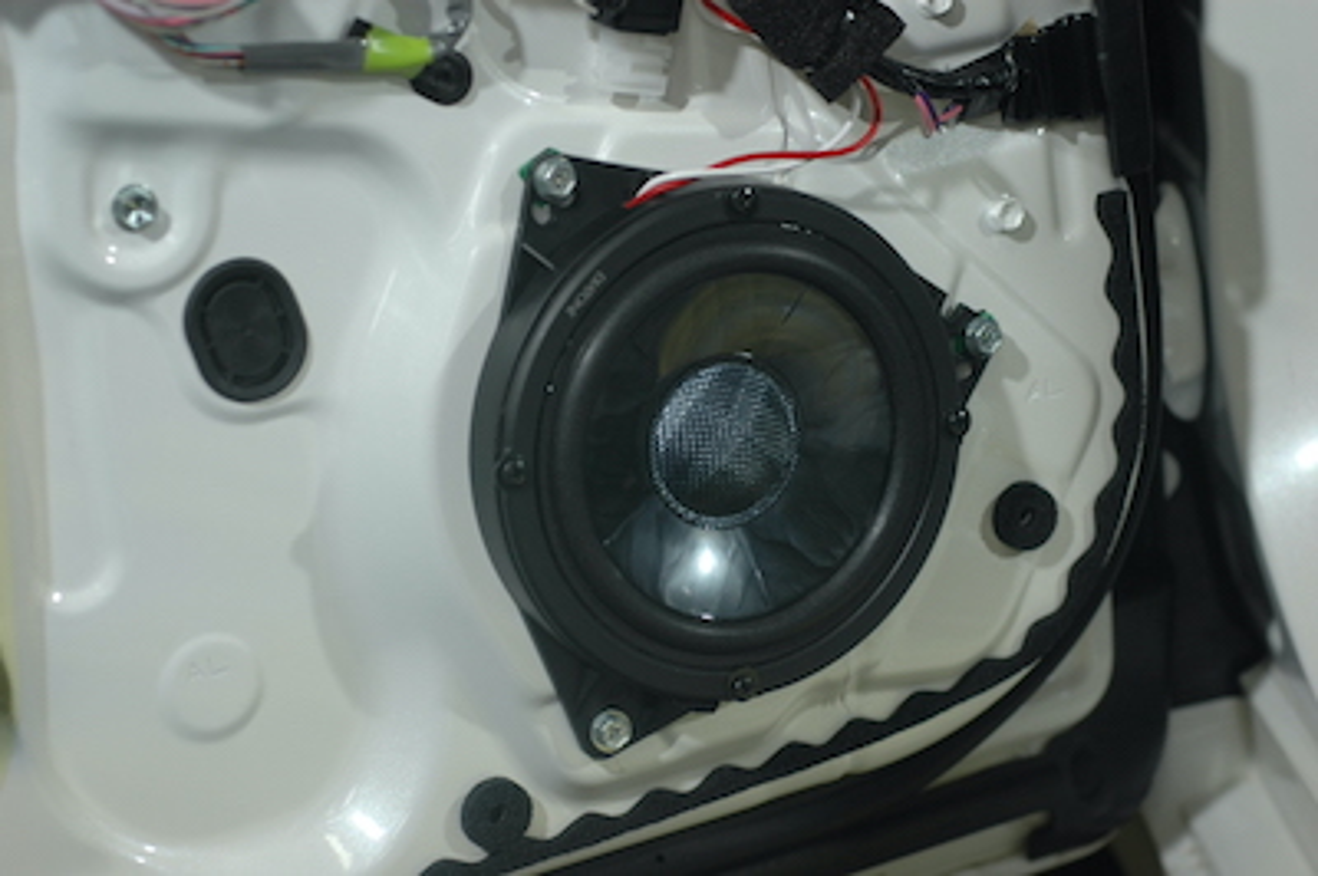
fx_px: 3292
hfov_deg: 22.6
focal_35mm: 90
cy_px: 438
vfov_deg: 15.2
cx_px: 659
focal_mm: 60
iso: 200
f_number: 4
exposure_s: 1/60
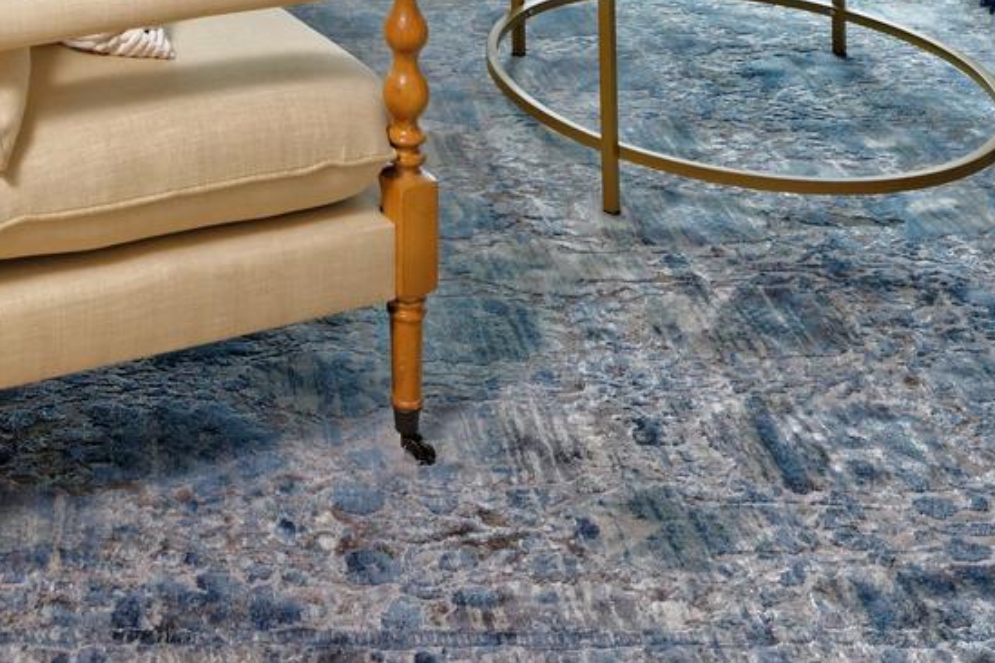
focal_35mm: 56
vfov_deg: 18.5
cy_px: -556
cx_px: -5
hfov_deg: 32.7
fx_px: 1548
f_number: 16
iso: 320
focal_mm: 15
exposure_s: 1/20
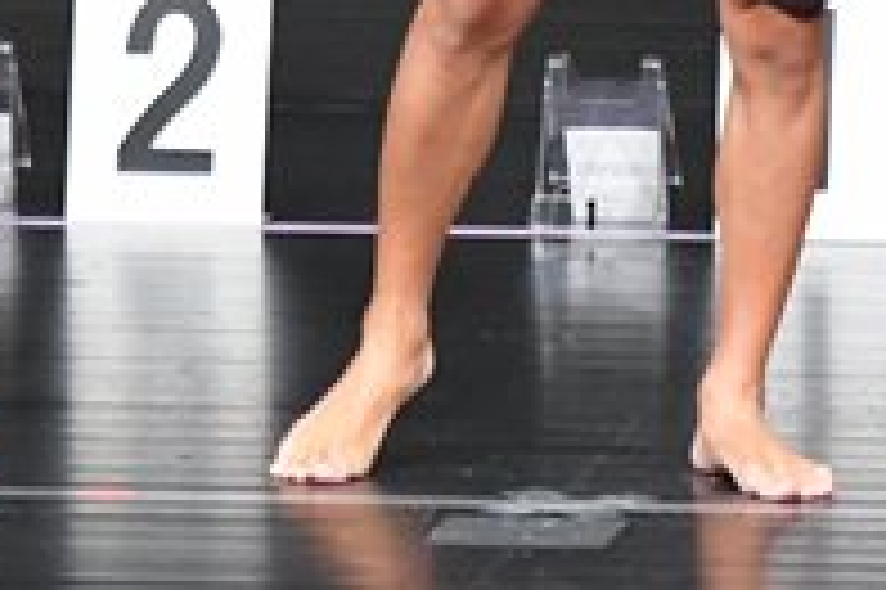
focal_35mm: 1179
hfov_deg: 1.8
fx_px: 28992
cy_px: -401
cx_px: 740
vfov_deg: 1.2
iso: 5000
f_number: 5.6
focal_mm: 200
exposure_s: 1/400
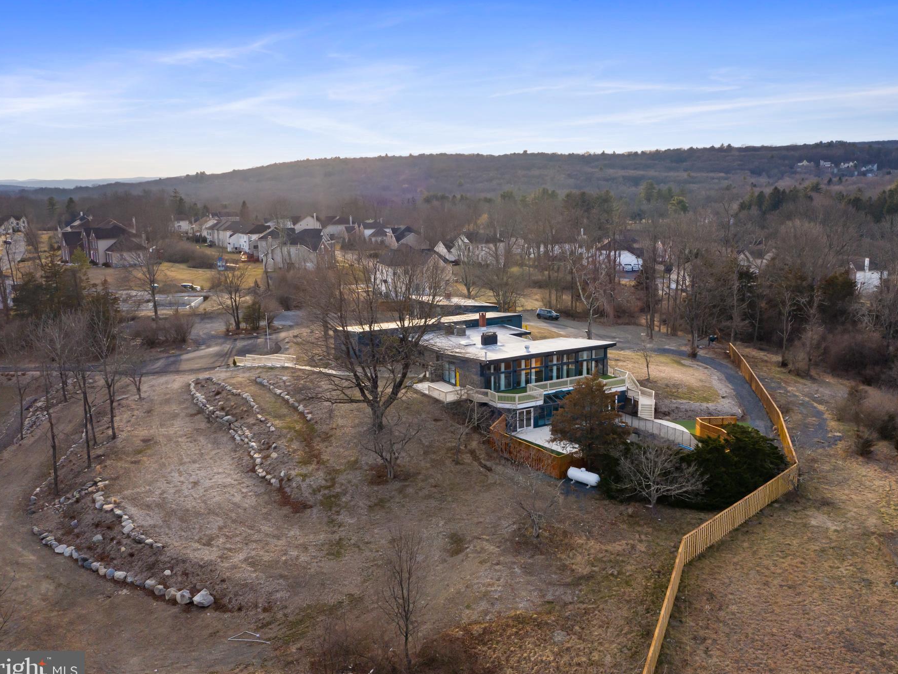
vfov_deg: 45.5
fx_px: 804
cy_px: 343
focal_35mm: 31
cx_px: 490
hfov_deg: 58.2
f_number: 5
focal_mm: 10.26
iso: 100
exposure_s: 1/200
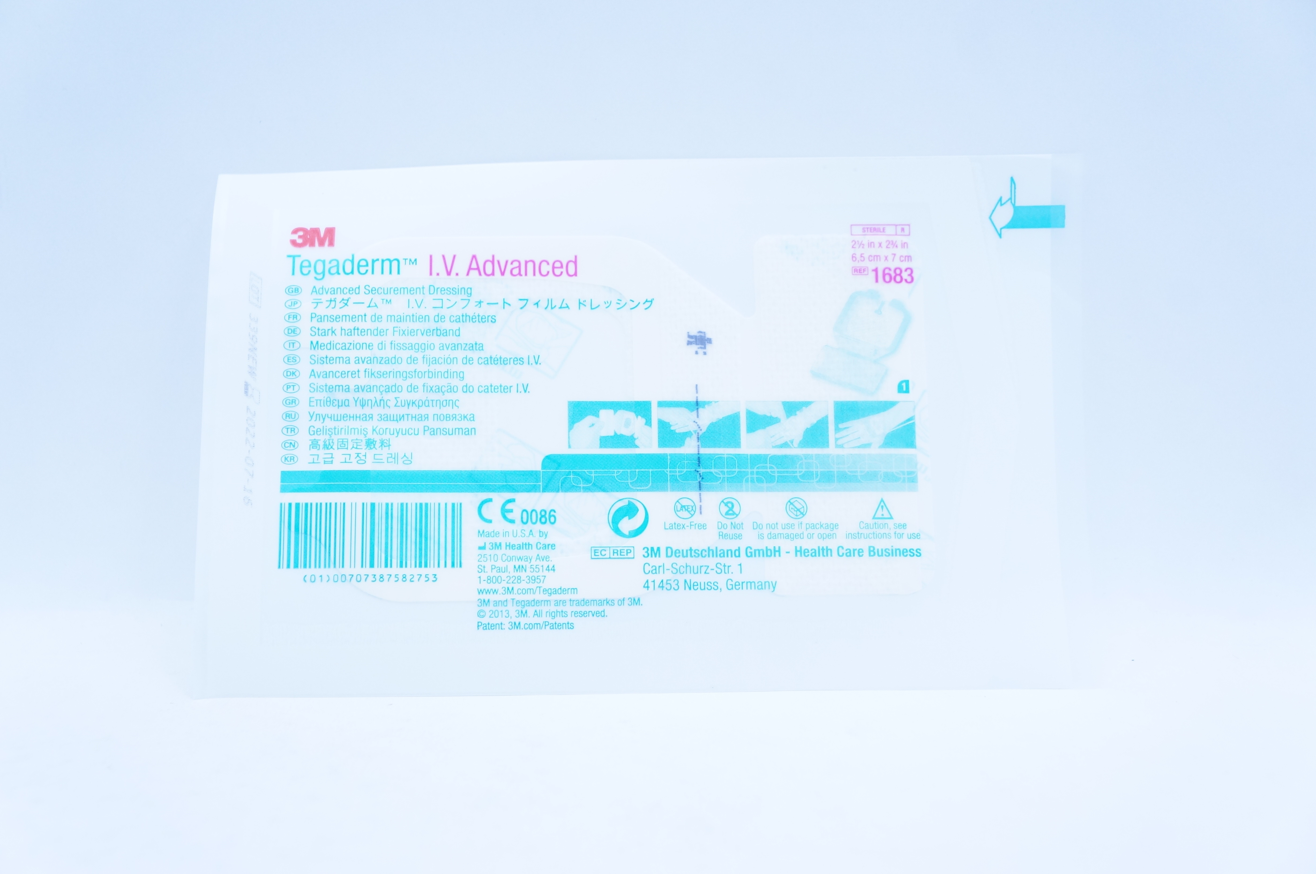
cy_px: 437
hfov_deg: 41.2
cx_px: 658
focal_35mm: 48
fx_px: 1753
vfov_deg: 28.0
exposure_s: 1/160
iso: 800
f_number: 5.6
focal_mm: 32
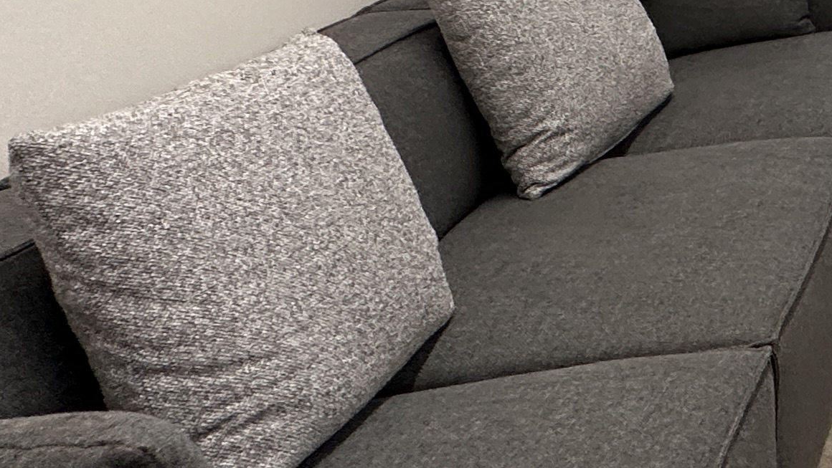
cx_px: 1308
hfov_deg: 26.1
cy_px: -340
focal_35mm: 53
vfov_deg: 18.4
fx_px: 1169
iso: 250
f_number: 2.2
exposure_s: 1/99
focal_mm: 2.22
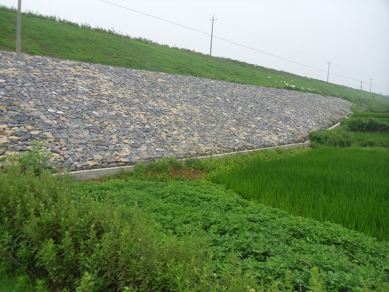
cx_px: 194
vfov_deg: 45.4
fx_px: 348
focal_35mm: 31
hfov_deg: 58.4
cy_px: 146
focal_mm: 5.6
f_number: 3.3
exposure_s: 1/133
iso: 80
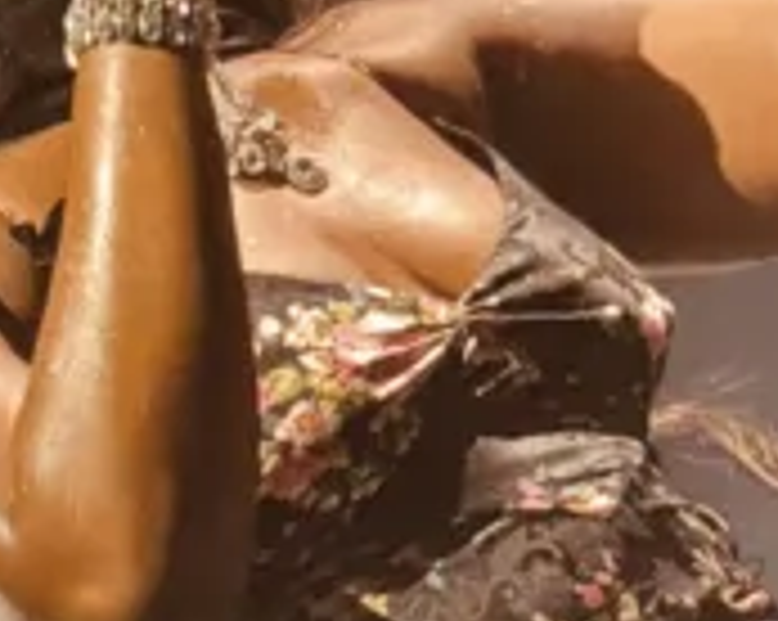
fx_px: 15939
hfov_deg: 2.8
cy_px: 558
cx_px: 315
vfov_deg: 2.2
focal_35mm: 693
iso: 500
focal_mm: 15.66
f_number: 2.8
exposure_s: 1/60
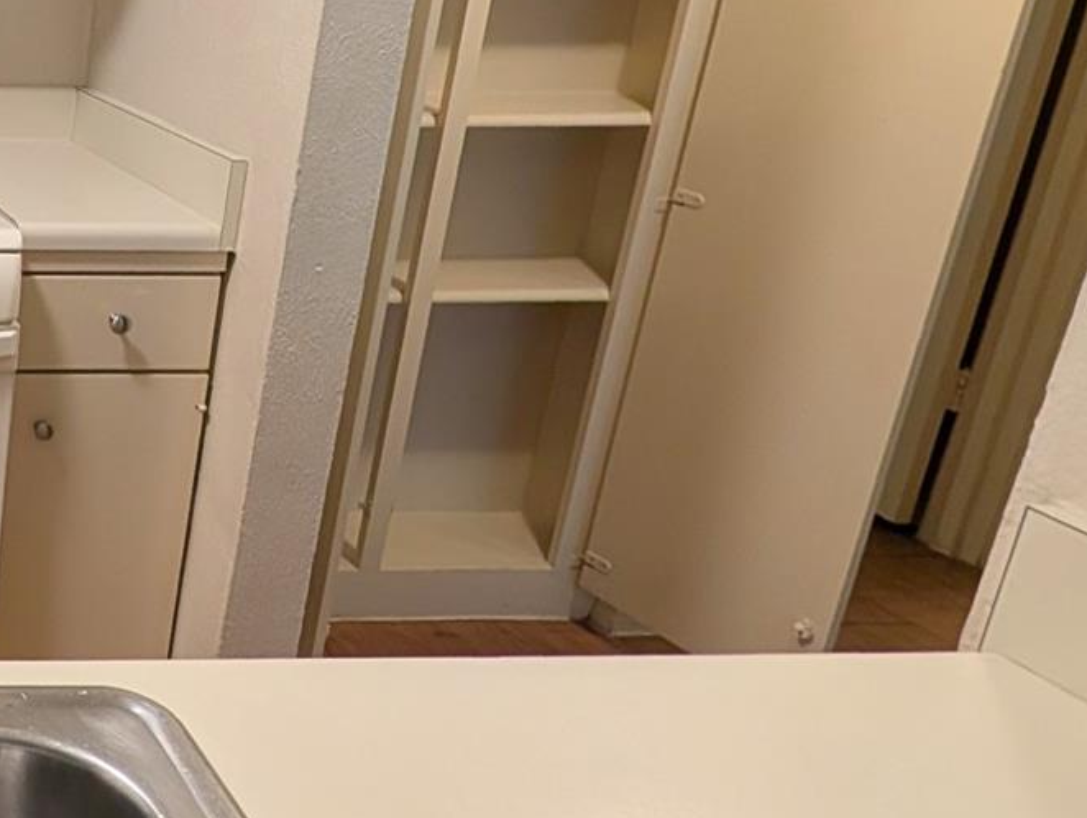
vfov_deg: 38.1
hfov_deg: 33.2
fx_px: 1163
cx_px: -391
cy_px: 246
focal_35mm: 37
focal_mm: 2.02
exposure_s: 1/60
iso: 95
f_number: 1.7
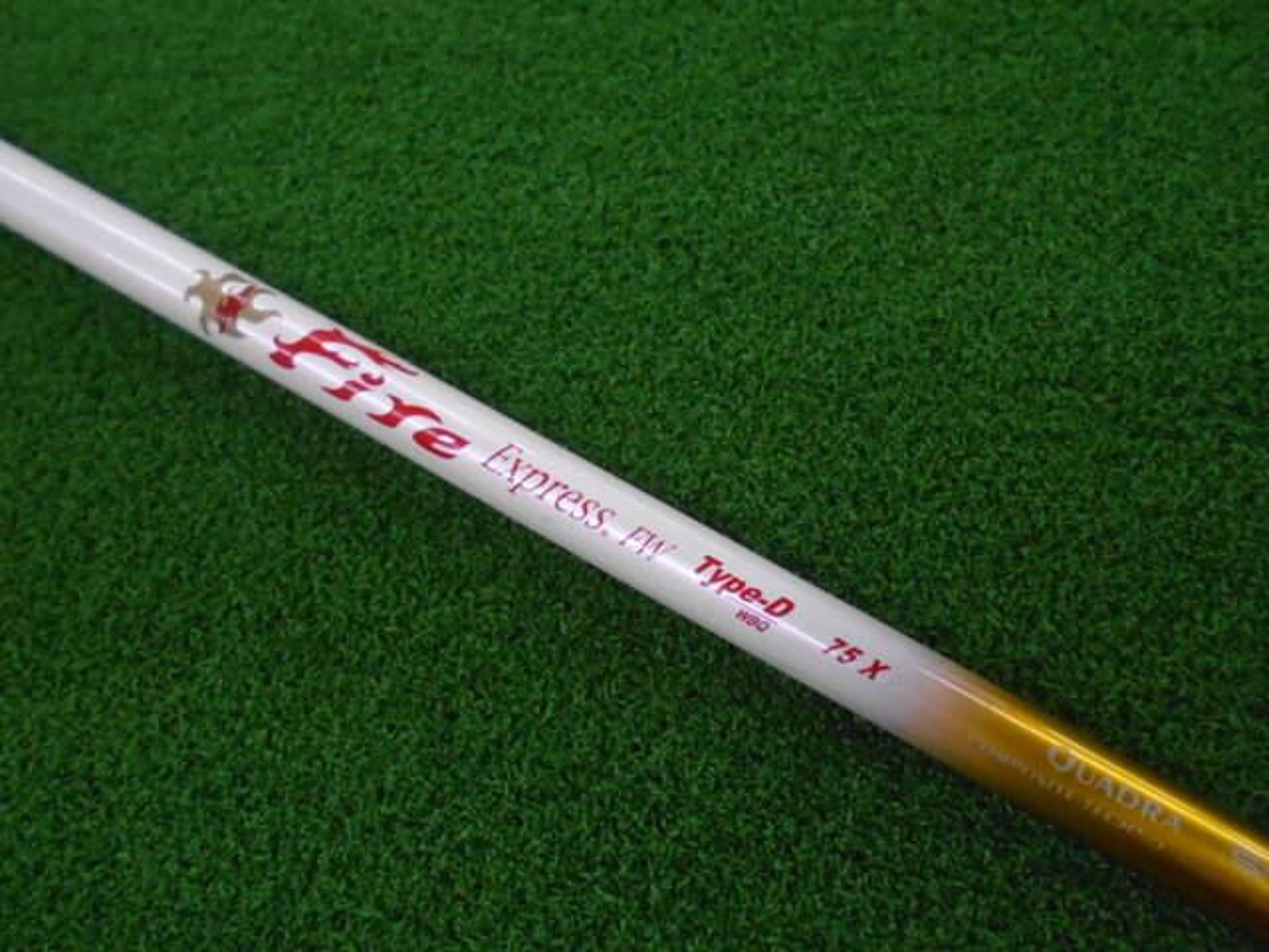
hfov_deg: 67.3
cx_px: 634
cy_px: 476
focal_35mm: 26
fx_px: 953
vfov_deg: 53.1
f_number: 3.2
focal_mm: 4.6
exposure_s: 1/200
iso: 800
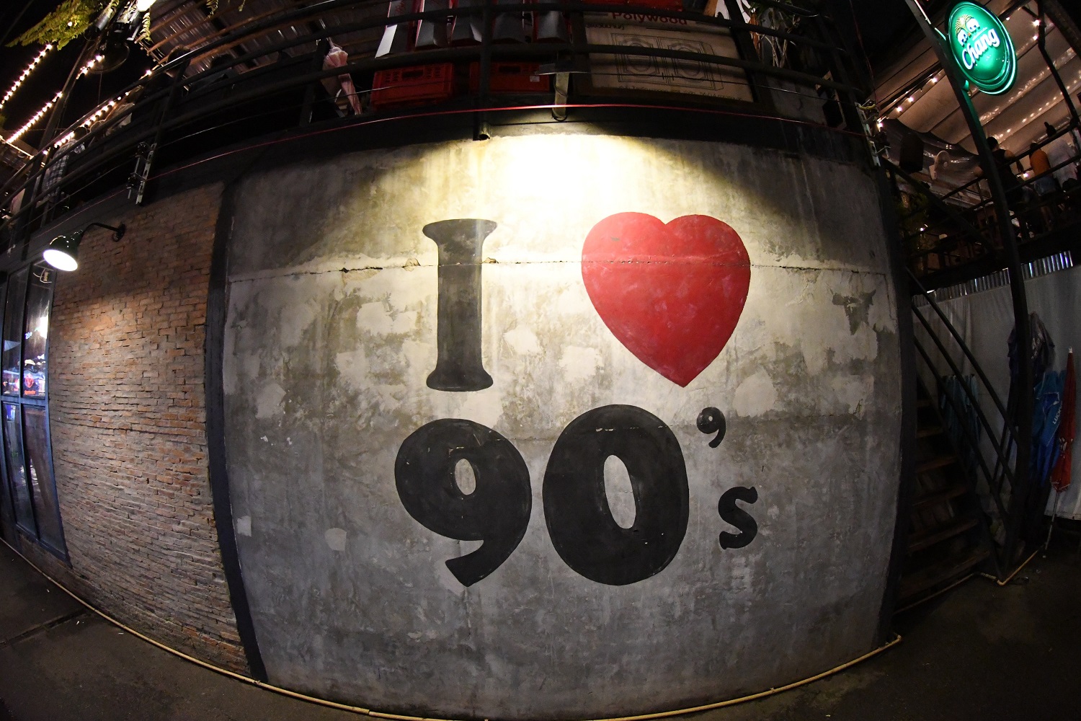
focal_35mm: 15
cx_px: 540
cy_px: 360
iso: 10000
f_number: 2.8
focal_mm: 10.5
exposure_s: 1/200
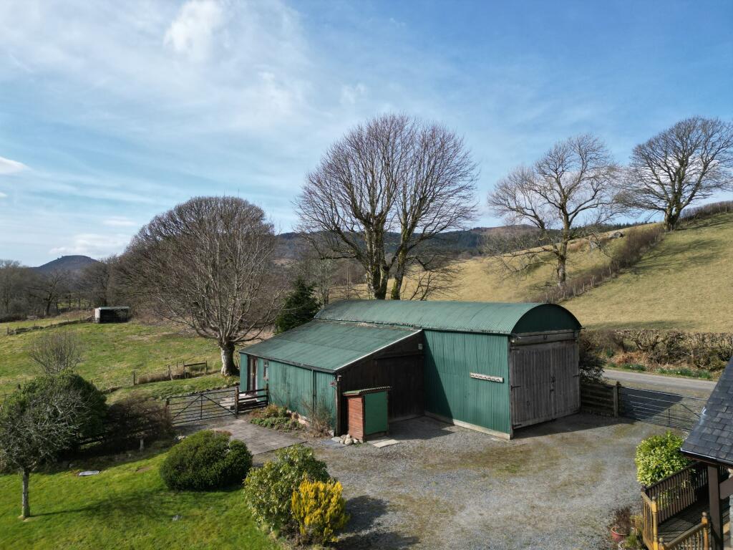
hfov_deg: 71.6
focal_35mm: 24
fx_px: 508
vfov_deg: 56.8
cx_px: 366
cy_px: 275
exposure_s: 1/3000
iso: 130
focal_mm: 6.72
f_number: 1.7
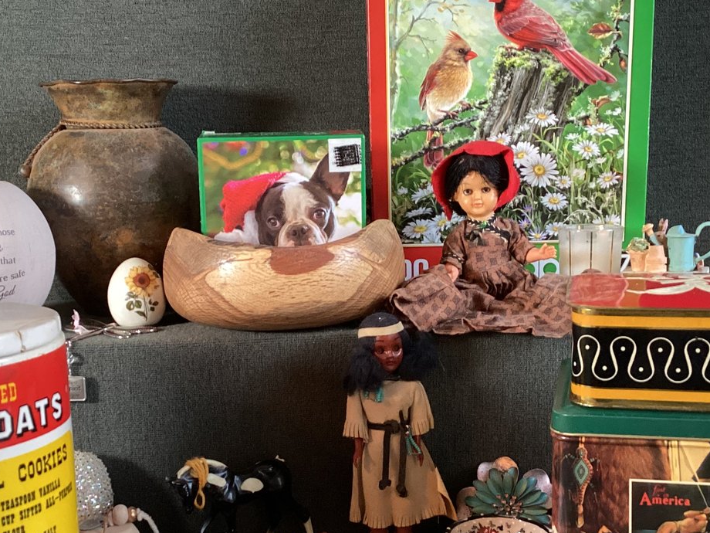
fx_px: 1046
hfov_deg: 37.5
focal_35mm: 51
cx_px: 338
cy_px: 313
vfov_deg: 28.5
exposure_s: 1/60
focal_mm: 3.3
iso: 320
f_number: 2.4
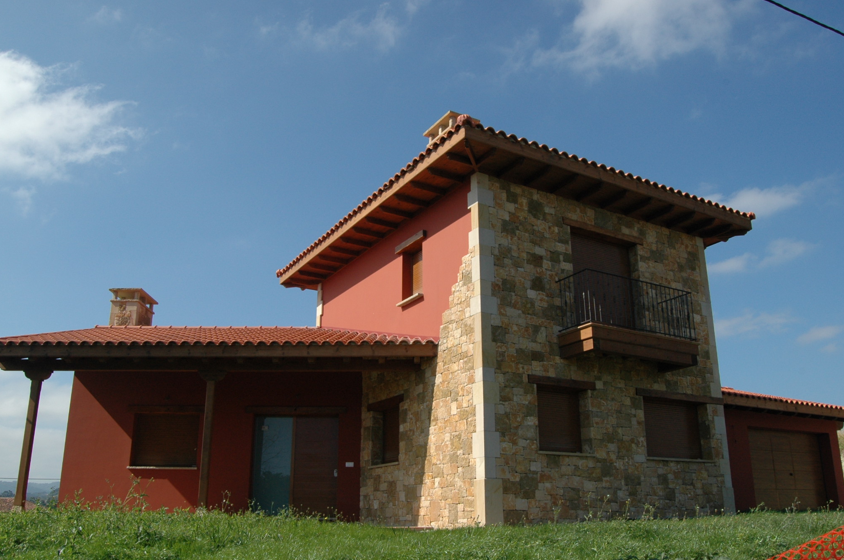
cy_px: 301
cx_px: 431
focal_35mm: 30
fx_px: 702
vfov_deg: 43.5
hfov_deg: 62.0
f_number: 10
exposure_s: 1/320
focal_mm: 18
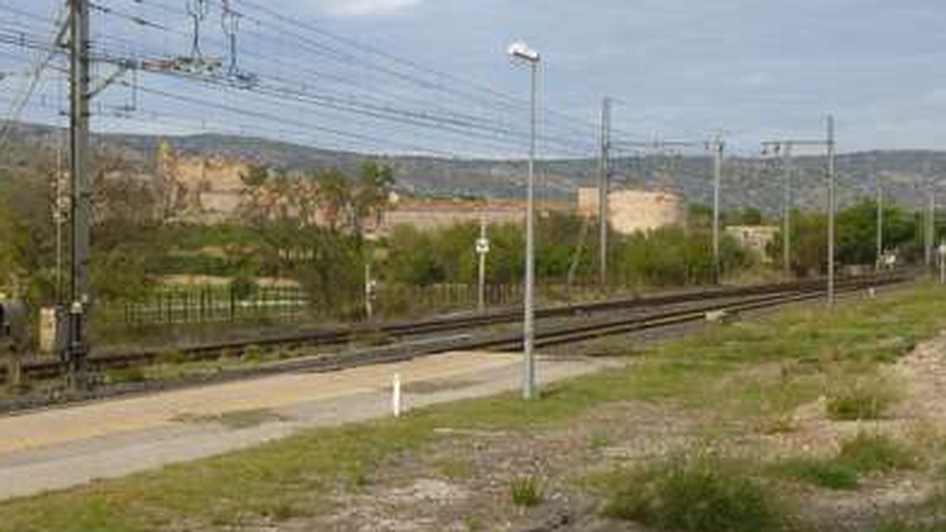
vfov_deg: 18.3
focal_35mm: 66
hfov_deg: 31.8
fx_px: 1655
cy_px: 284
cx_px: 376
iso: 100
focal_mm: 5.6
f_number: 3.4
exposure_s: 1/640
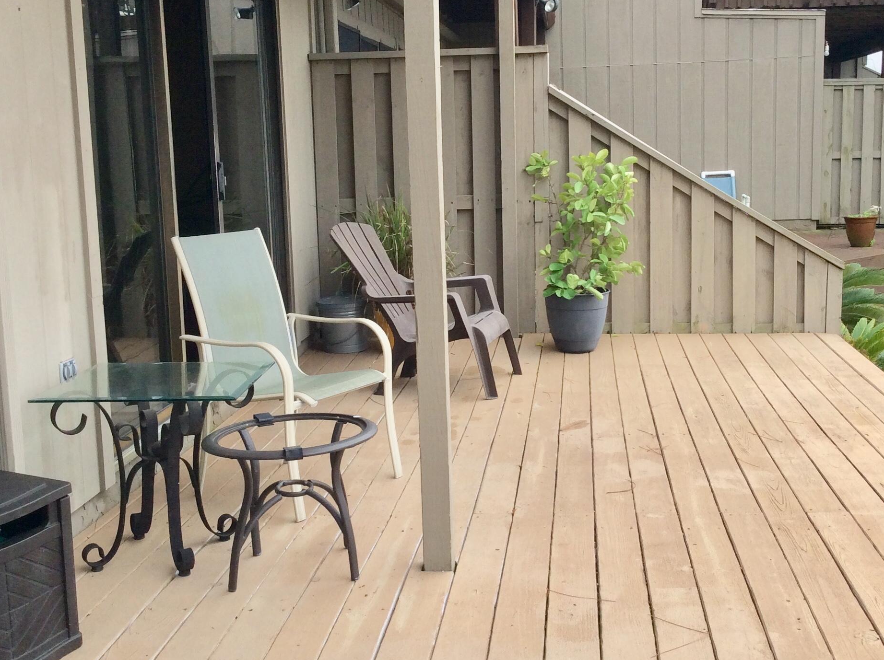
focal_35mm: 45
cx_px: 474
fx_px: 1148
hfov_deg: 42.1
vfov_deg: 32.1
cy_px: 285
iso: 32
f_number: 2.4
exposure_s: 1/364
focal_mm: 3.3
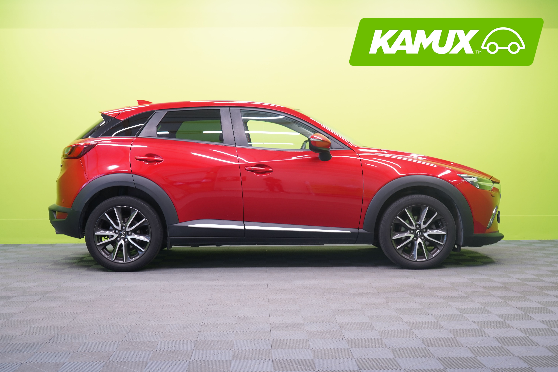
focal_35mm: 47
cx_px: 279
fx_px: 728
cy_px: 186
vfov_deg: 28.6
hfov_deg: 41.9
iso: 400
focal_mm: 47
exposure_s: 1/20
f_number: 5
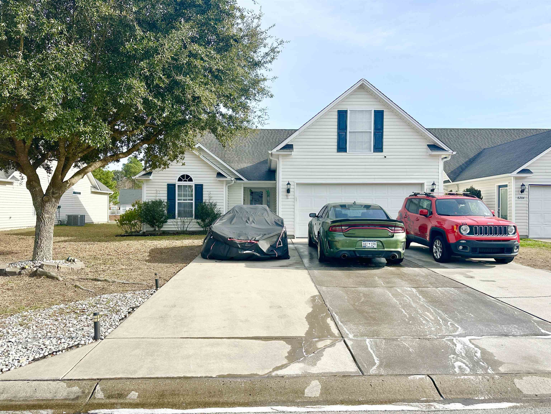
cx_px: 276
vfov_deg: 56.8
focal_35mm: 24
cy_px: 207
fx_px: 382
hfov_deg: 71.6
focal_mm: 6.86
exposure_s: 1/3717
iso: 80
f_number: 1.78
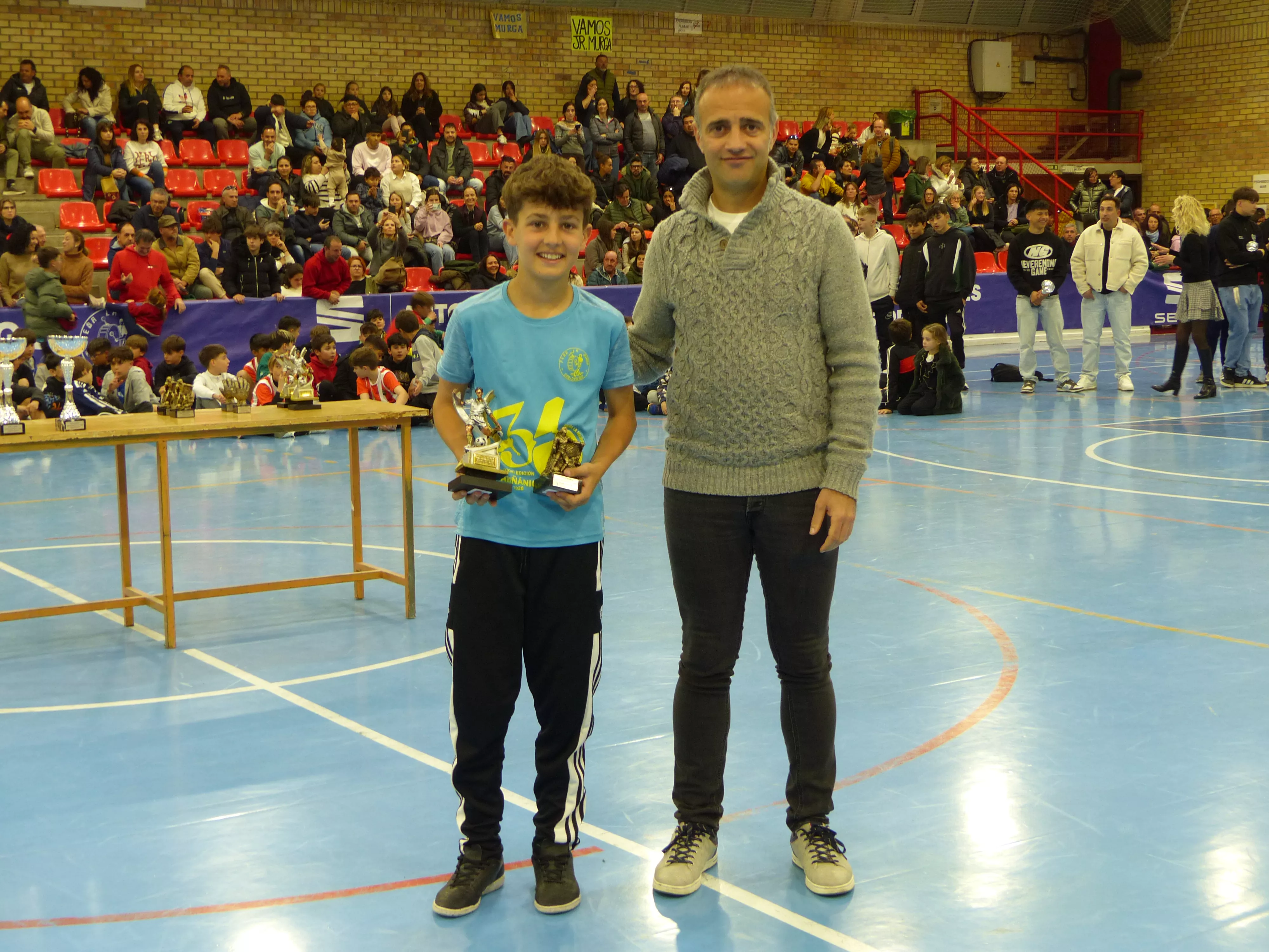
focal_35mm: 52
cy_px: 476
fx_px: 1906
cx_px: 634
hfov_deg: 36.8
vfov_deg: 28.0
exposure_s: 1/40
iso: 200
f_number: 2.8
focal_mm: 9.4
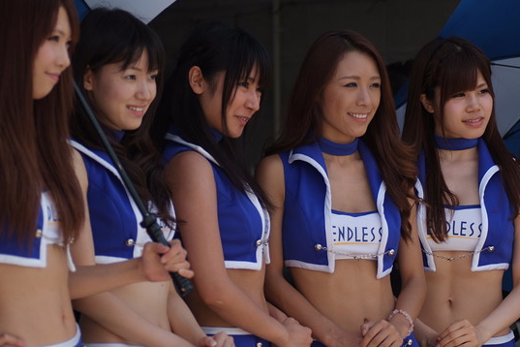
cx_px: 337
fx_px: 2614
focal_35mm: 181
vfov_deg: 7.6
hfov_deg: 11.3
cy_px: 192
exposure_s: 1/1000
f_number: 2.8
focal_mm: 90
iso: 100
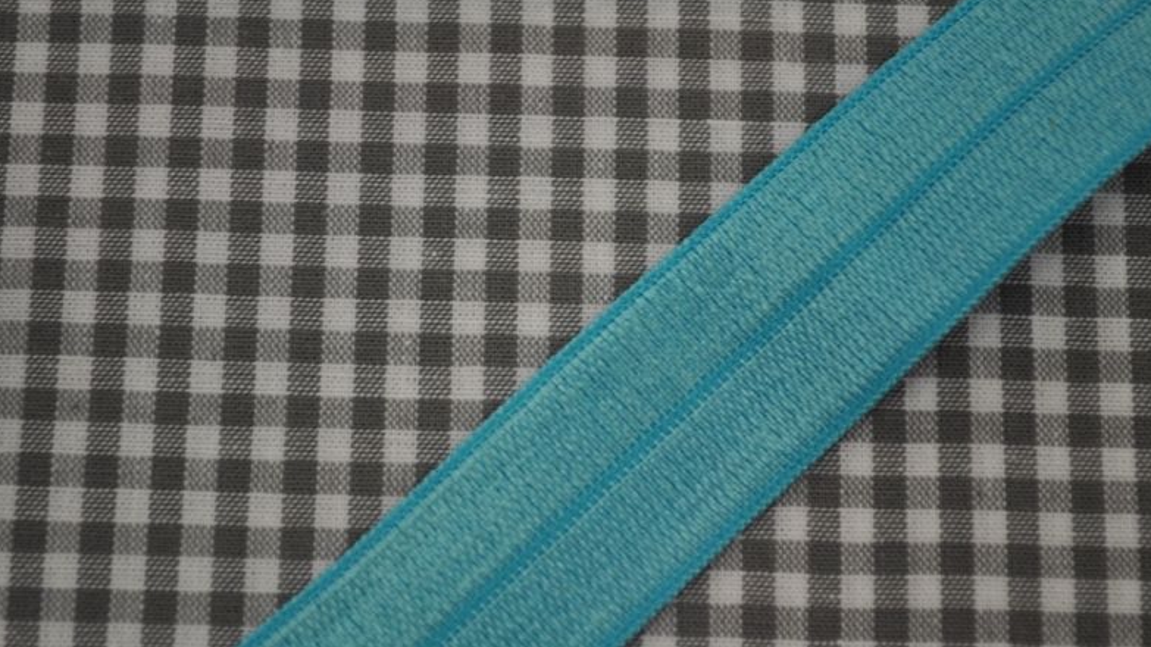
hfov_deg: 27.5
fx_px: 2349
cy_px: 380
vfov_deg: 15.7
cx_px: 579
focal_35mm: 77
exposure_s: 1/60
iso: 400
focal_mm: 48
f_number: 5.3
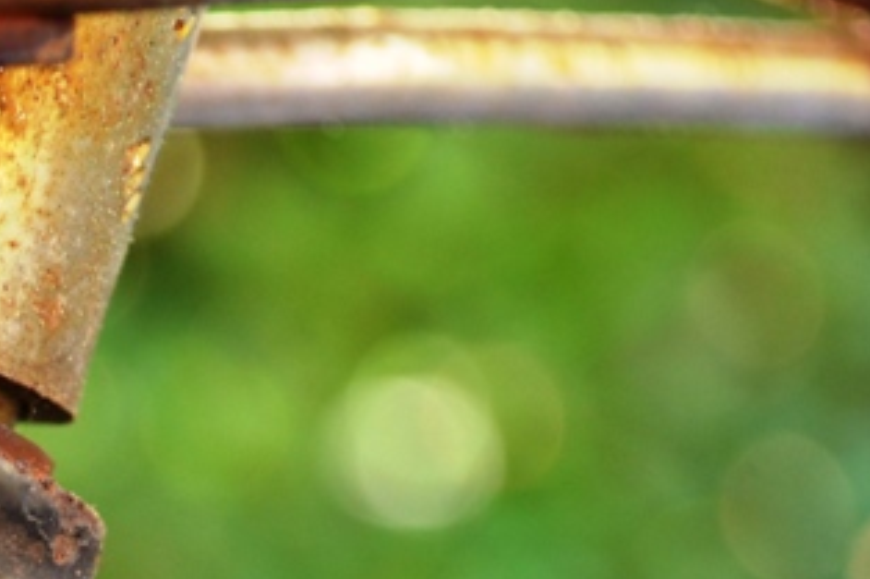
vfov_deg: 7.2
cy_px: 888
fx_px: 4492
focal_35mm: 186
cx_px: -305
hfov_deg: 10.8
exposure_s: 1/60
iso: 400
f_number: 5
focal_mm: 38
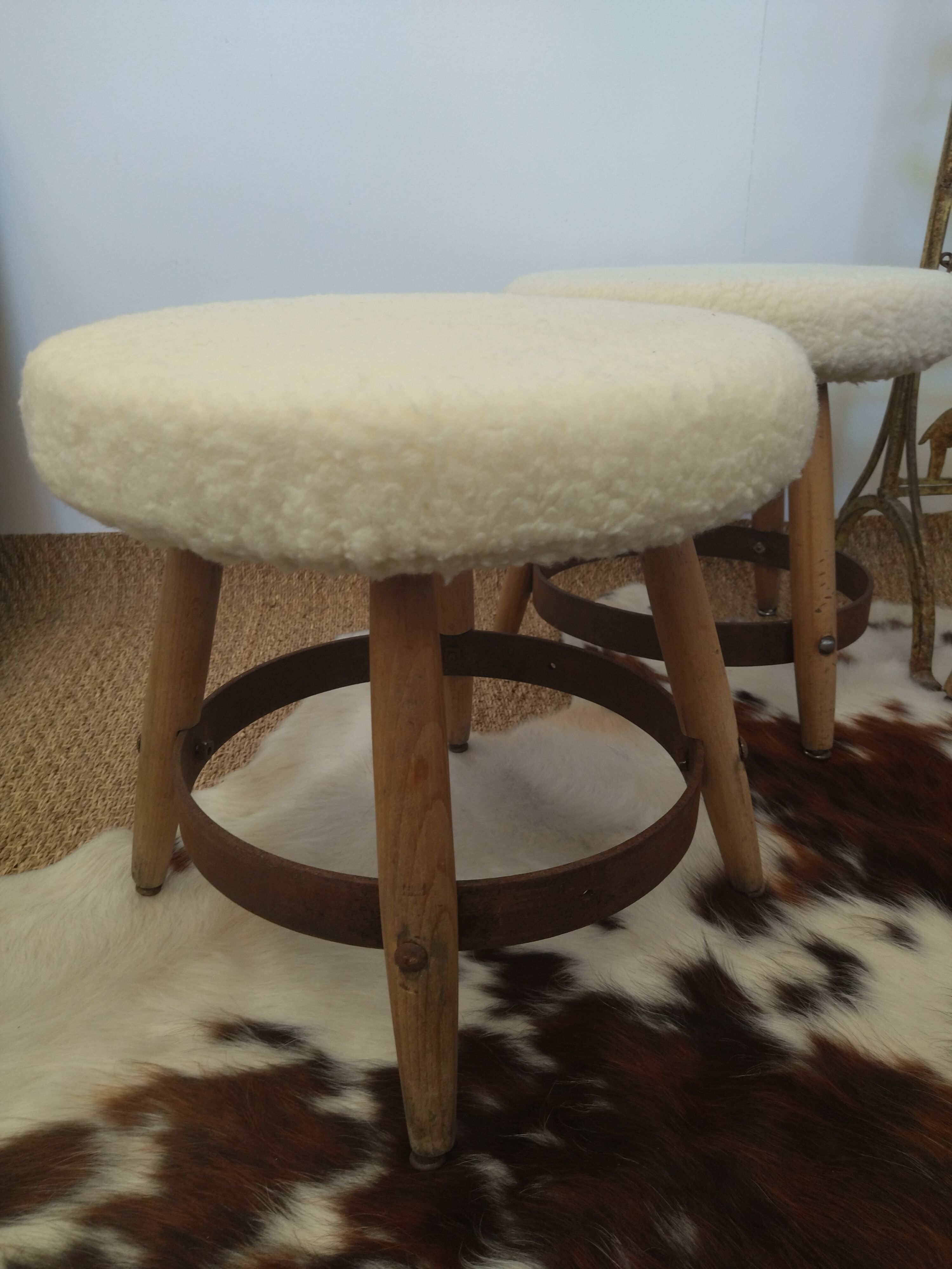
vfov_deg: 65.3
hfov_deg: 51.4
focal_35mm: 27
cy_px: 634
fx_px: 990
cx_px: 476
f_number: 1.79
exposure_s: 1/33
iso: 109
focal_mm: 4.74
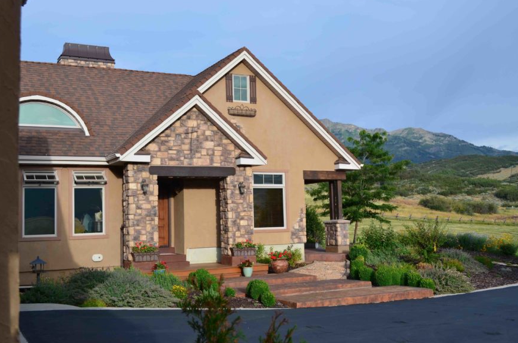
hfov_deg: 47.5
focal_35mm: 41
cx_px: 265
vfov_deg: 32.5
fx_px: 589
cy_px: 163
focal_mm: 26
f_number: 8
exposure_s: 1/250
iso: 200
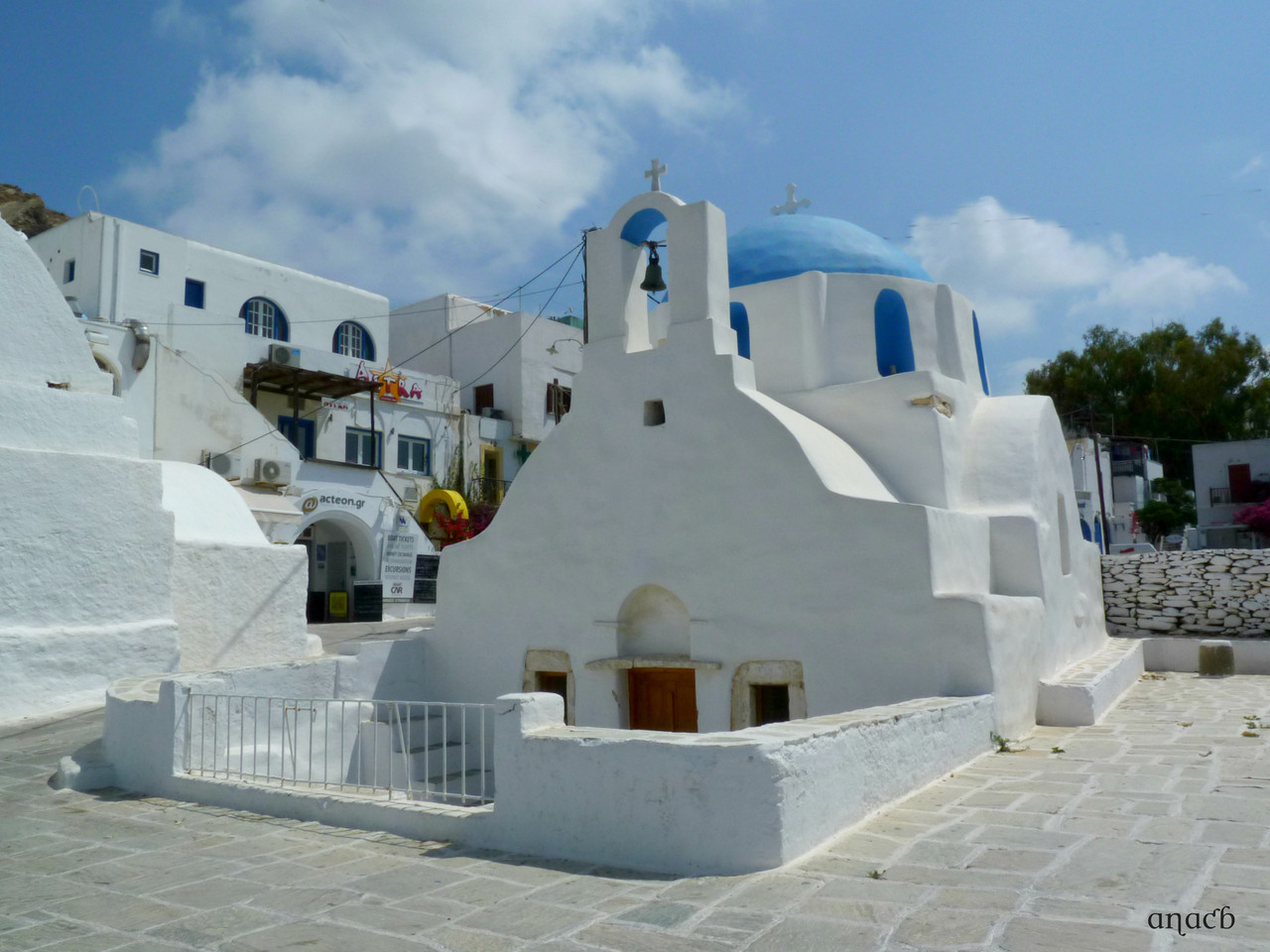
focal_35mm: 27
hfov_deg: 65.3
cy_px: 476
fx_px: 991
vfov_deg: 51.4
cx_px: 635
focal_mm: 4.8
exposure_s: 1/1000
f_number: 8
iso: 80
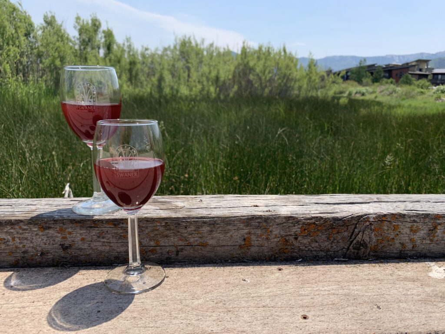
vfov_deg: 53.1
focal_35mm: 26
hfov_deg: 67.3
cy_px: 167
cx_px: 222
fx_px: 334
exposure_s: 1/2160
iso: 25
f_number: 1.8
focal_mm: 4.25
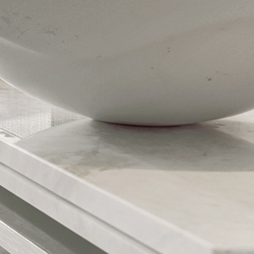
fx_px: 1171
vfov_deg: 12.1
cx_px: -360
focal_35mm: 141
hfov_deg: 10.6
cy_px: -62
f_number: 8
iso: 100
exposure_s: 1/15
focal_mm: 25
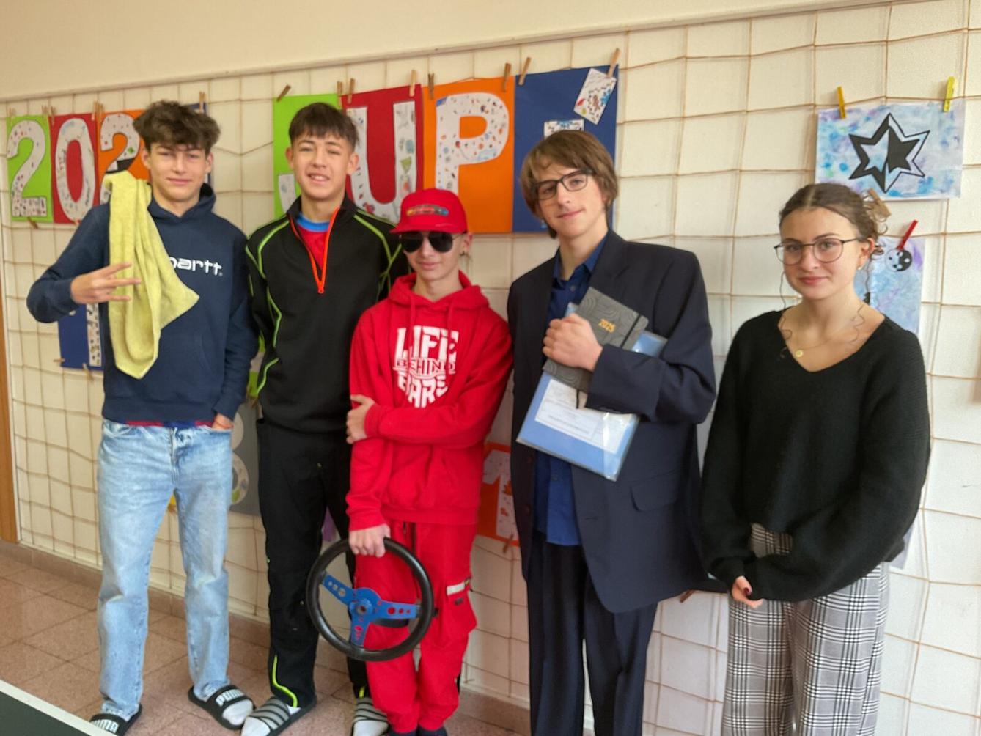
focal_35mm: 29
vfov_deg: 48.2
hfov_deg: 61.7
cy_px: 368
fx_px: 822
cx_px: 490
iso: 64
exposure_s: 1/50
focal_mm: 3
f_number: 1.8
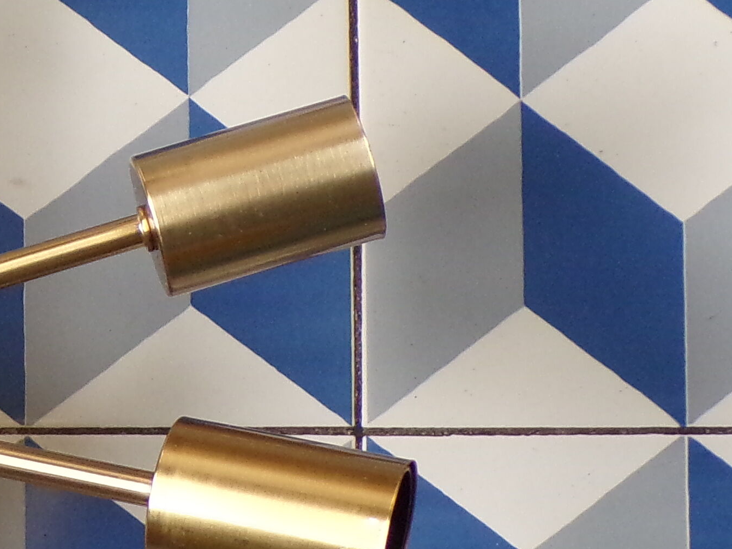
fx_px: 2686
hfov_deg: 14.7
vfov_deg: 11.6
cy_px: 416
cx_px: -285
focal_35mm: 127
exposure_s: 1/25
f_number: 3.3
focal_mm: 6.6
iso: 200
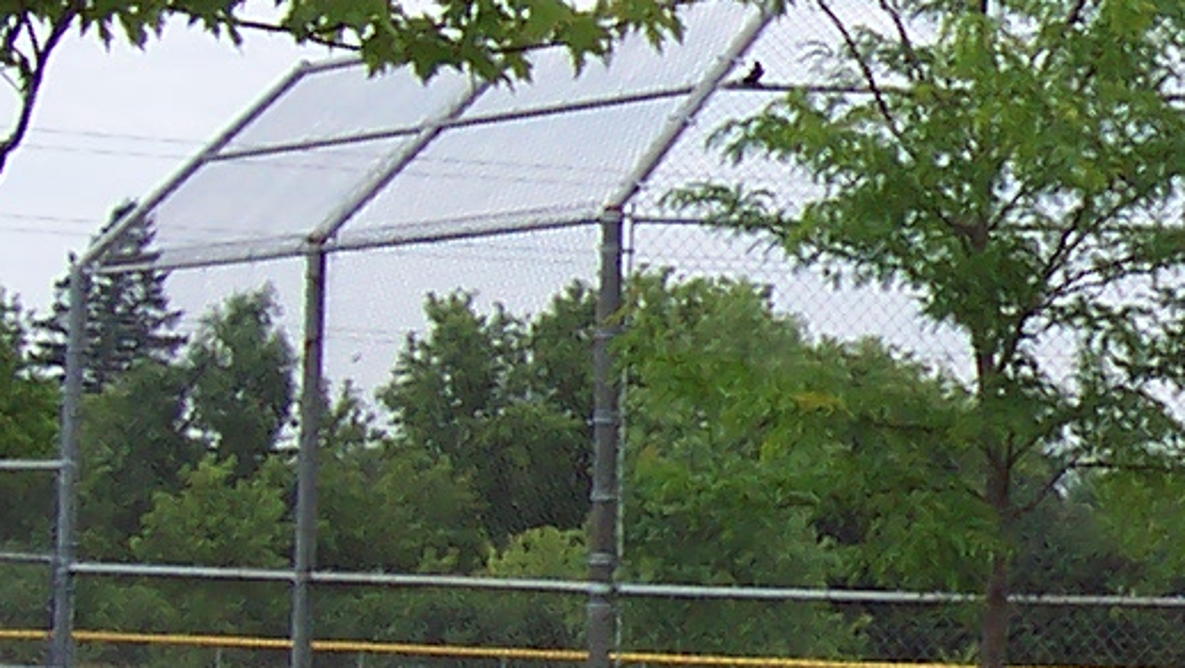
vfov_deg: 7.7
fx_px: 4967
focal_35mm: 158
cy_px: 494
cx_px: 1691
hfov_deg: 13.0
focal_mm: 5.6
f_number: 5.6
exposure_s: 1/350
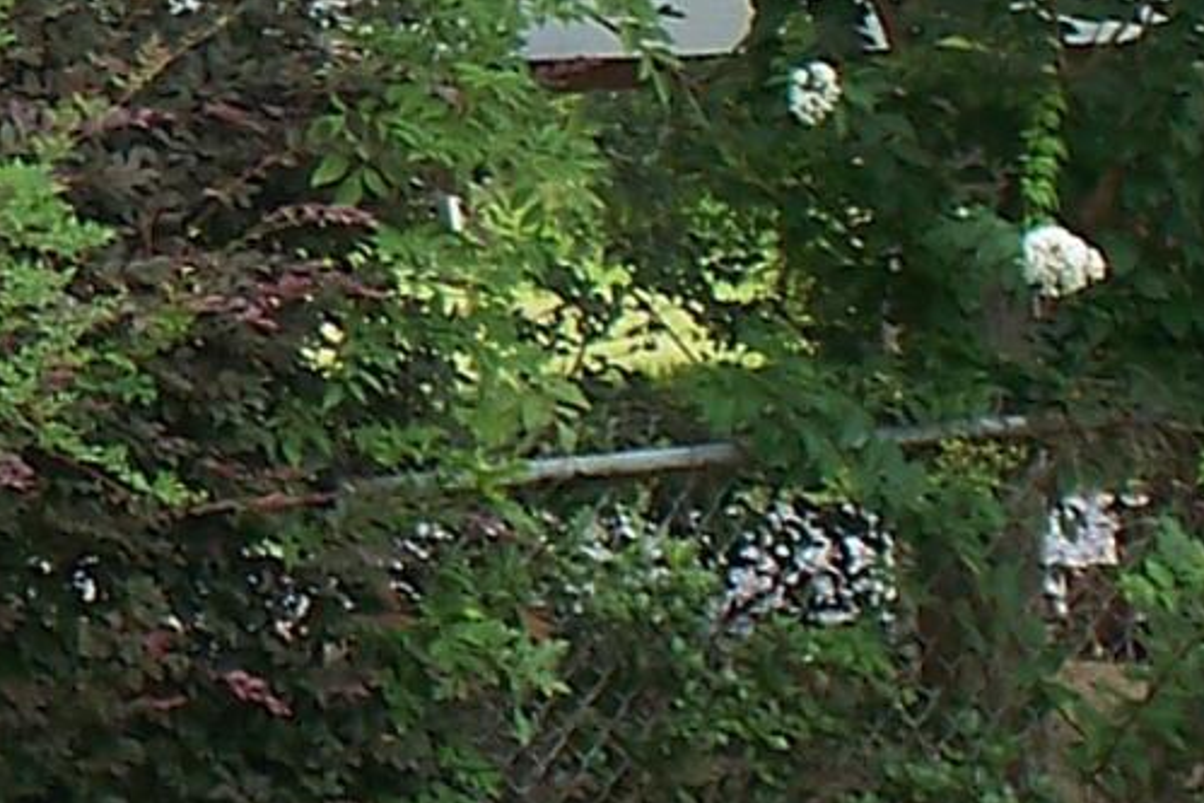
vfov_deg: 6.1
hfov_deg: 8.9
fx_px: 7527
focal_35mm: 225
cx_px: -613
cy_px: -282
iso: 80
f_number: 2.8
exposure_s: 1/400
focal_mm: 7.54
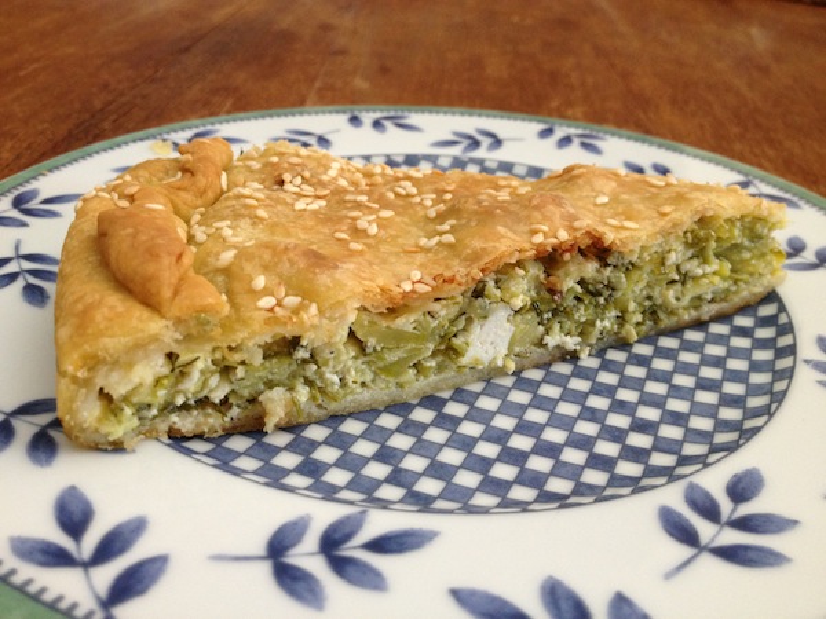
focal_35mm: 35
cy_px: 310
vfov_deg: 40.7
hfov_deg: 52.6
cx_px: 413
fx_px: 835
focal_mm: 4.28
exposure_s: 1/20
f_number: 2.4
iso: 160
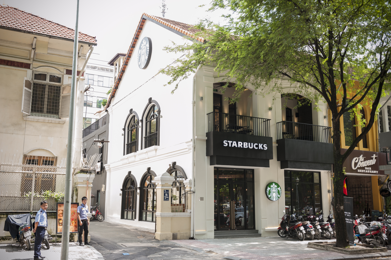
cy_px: 130
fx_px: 391
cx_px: 196
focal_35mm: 36
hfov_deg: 53.2
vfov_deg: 36.8
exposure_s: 1/60
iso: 100
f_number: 5.6
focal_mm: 36
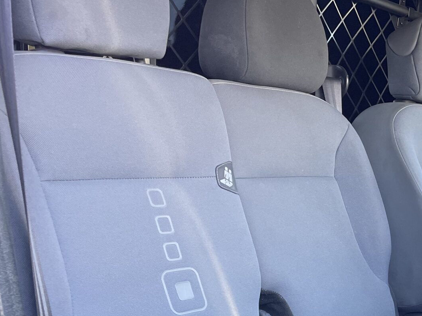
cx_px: 507
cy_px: 300
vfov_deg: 22.5
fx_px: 768
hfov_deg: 27.1
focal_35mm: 63
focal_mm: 4.2
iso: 125
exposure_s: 1/111
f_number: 1.6
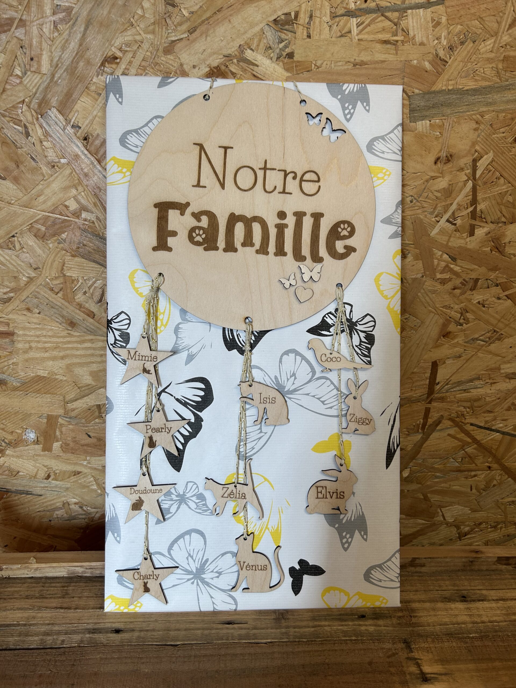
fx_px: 517
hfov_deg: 53.1
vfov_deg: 67.3
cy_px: 344
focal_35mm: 26
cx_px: 258
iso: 50
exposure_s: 1/100
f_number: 1.5
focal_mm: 5.7
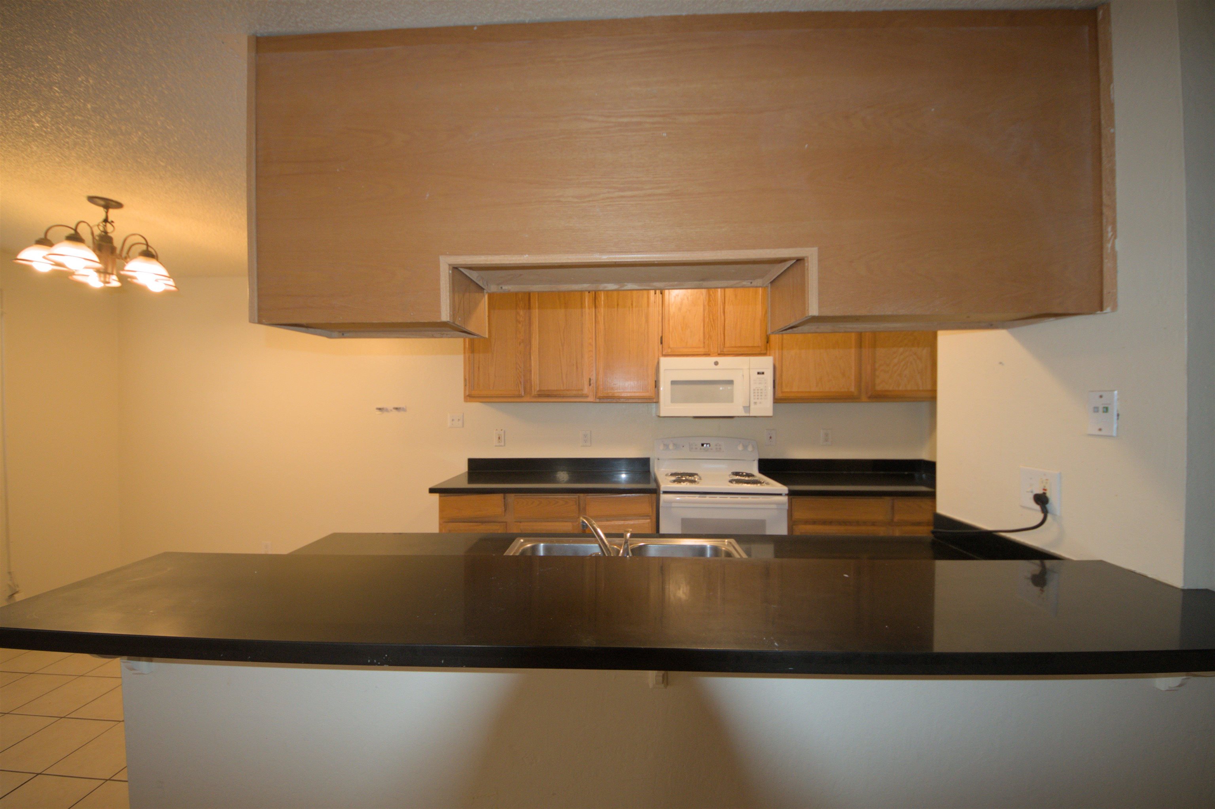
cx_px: 608
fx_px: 405
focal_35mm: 12
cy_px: 404
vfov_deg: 89.9
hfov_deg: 112.6
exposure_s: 1/80
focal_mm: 8
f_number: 4.5
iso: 400
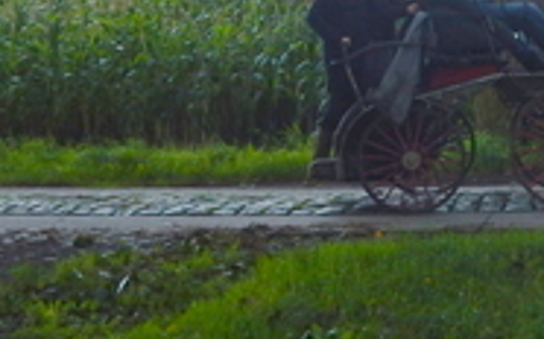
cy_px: -3
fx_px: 2178
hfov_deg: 13.7
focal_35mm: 147
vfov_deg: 8.9
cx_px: 717
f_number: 4.2
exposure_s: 1/800
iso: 125
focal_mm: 7.6
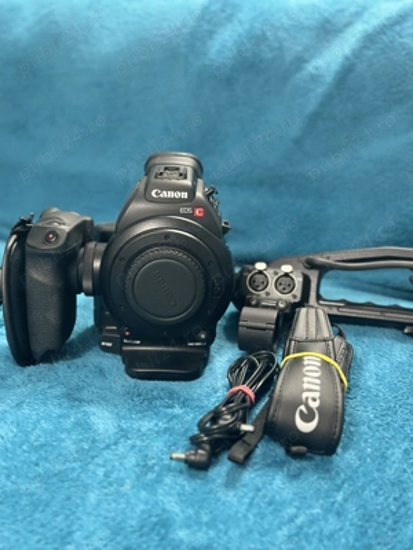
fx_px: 764
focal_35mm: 48
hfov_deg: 30.3
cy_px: 275
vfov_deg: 39.7
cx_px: 206
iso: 500
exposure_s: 1/33
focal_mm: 6.86
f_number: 1.78
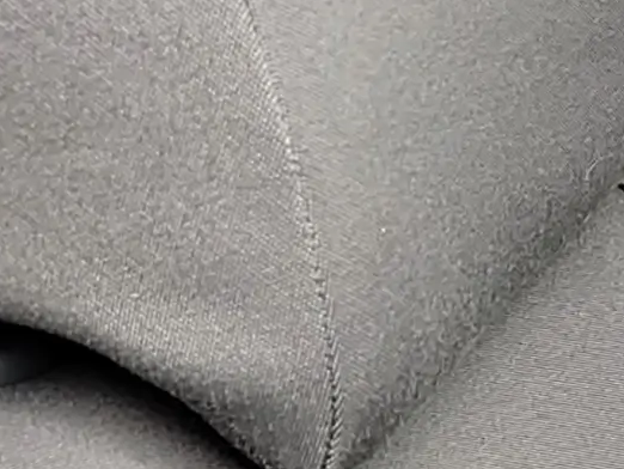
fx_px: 2326
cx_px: 1632
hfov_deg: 11.6
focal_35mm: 129
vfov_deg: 10.8
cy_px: 835
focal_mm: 5.56
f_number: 1.8
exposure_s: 1/112
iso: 100
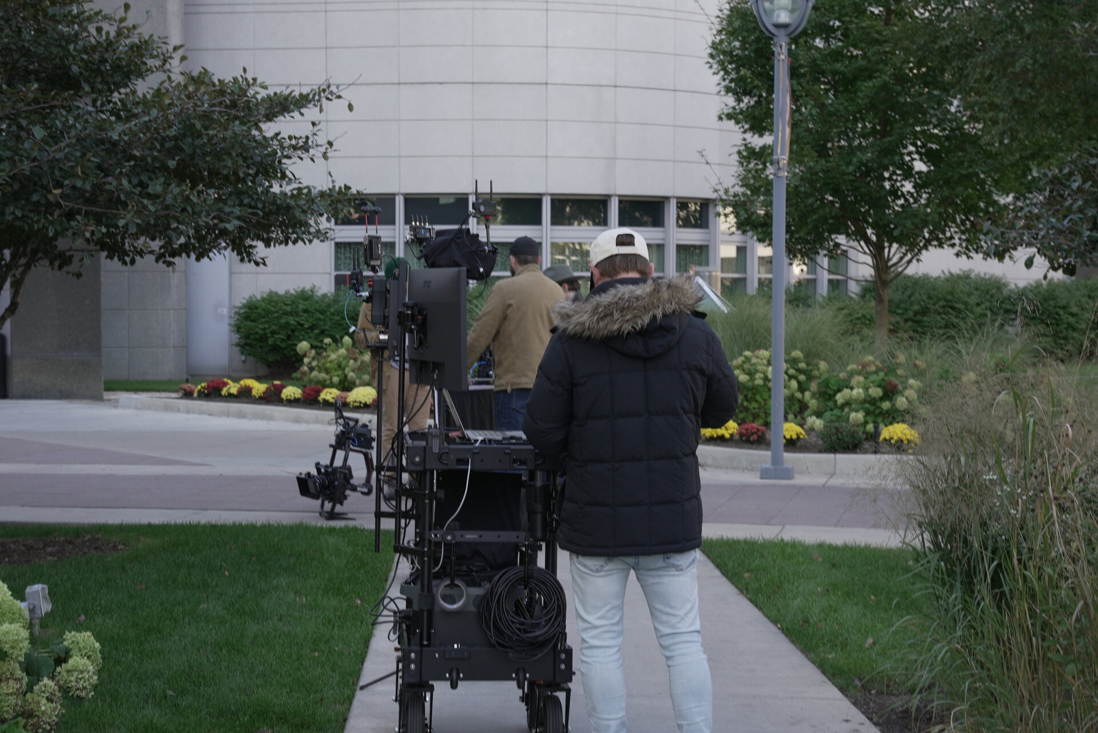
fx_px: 2136
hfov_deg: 28.8
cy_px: 366
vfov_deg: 19.5
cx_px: 549
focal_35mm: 70
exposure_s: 1/50
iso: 250
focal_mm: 70
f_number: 10
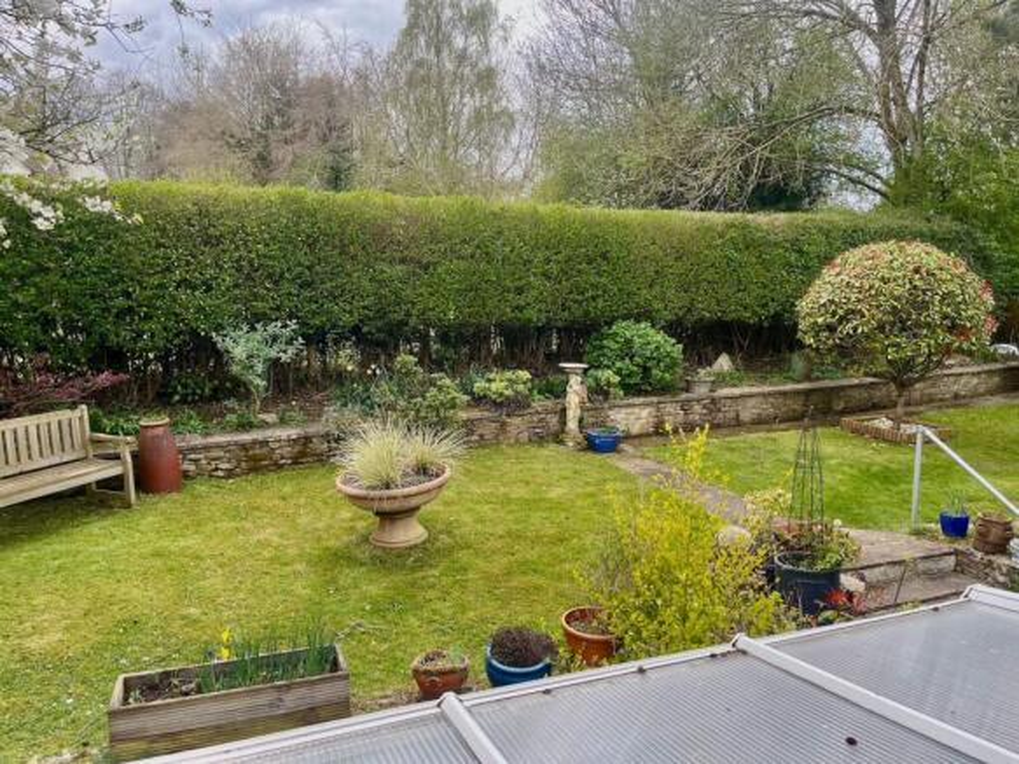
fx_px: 765
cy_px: 382
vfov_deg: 53.0
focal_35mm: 26
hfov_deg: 67.3
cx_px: 510
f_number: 1.6
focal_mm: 5.1
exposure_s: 1/475
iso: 50
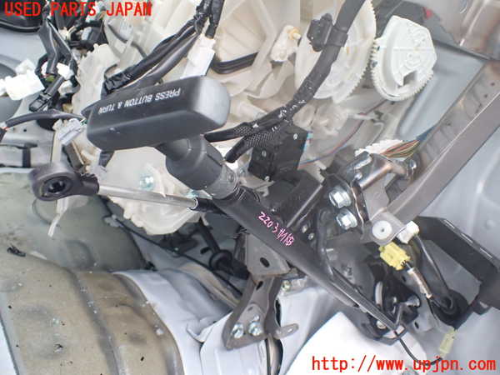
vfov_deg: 46.8
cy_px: 188
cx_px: 250
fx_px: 433
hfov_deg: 60.0
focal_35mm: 30
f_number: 2.3
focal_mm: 5.4
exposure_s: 1/125
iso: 320
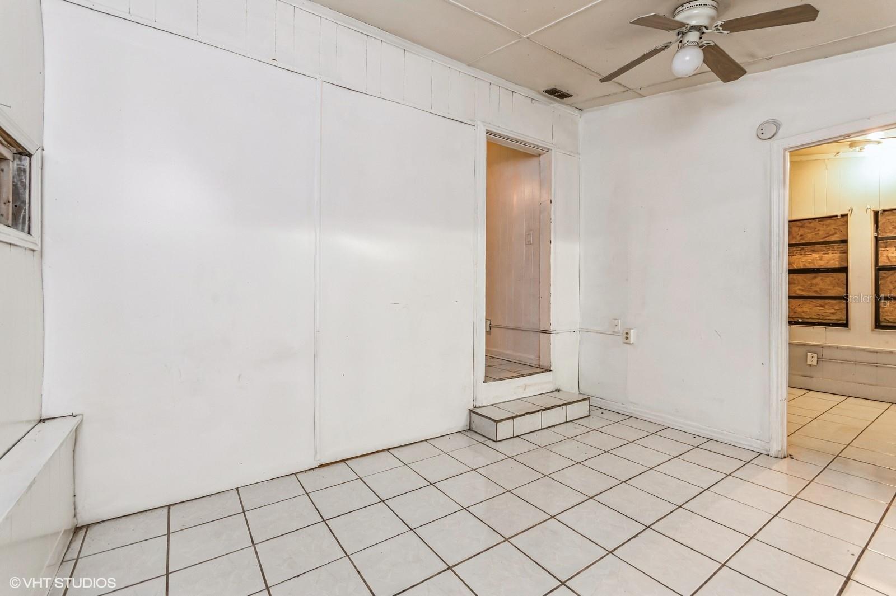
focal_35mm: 15
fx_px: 373
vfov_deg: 77.3
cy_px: 298
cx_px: 448
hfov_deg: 100.4
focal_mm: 10
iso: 400
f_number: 8
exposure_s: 1/3
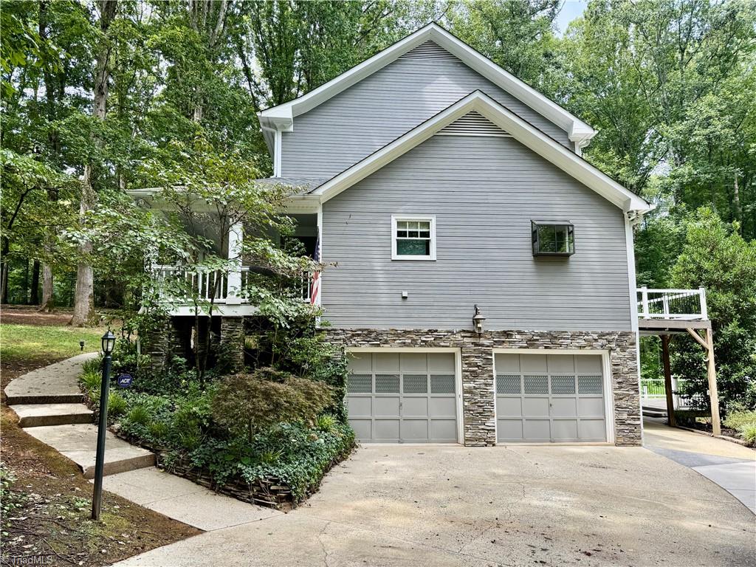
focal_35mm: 24
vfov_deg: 56.8
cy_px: 284
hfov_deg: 71.6
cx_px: 378
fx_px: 524
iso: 80
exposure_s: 1/805
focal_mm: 6.76
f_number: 1.78
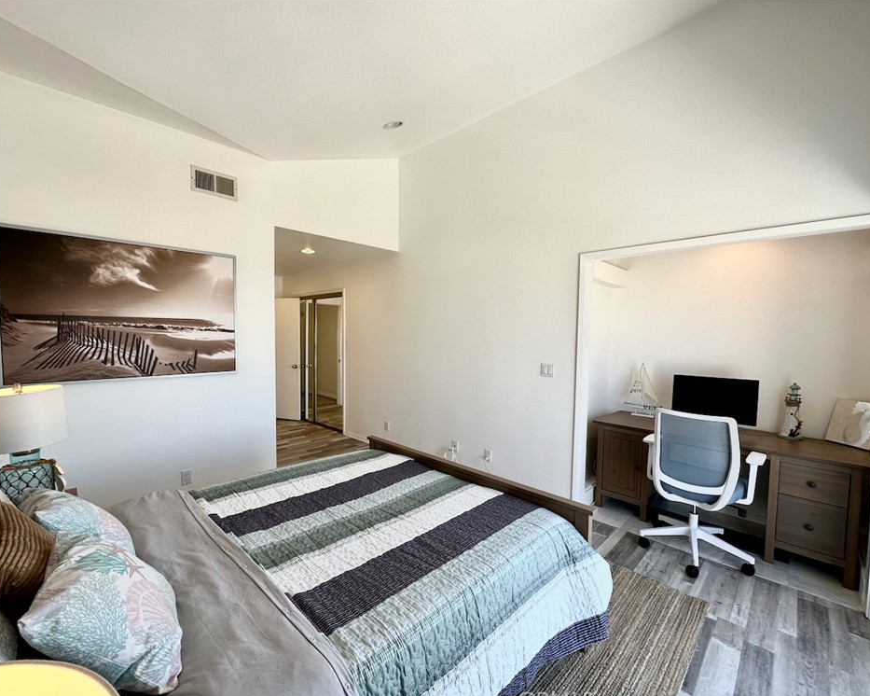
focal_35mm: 15
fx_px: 386
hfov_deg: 96.8
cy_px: 355
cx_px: 419
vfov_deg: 84.0
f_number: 2.2
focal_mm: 2.22
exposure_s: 1/149
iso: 40
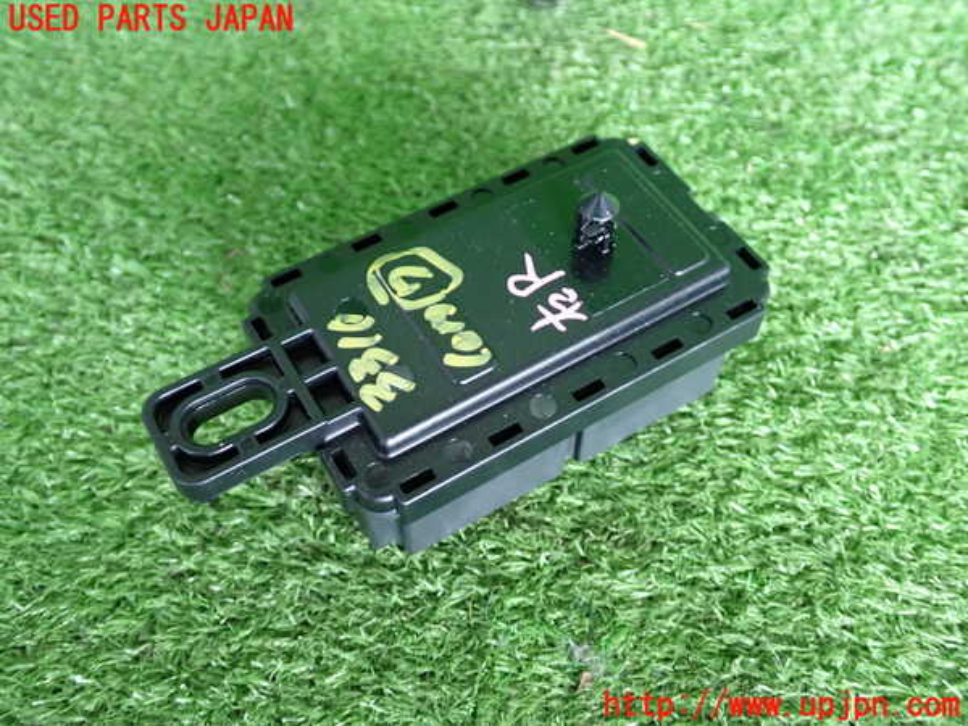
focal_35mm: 36
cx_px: 484
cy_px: 363
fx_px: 1007
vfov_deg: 39.7
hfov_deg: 51.4
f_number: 2.5
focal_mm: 6.37
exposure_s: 1/40
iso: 320
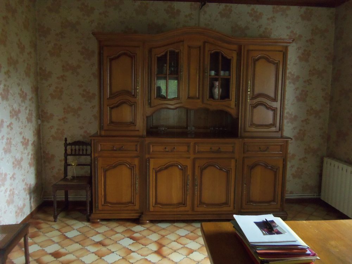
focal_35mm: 28
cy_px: 132
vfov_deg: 49.7
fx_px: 285
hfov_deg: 63.4
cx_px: 176
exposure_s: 1/40
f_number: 3.9
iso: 400
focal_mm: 5.1
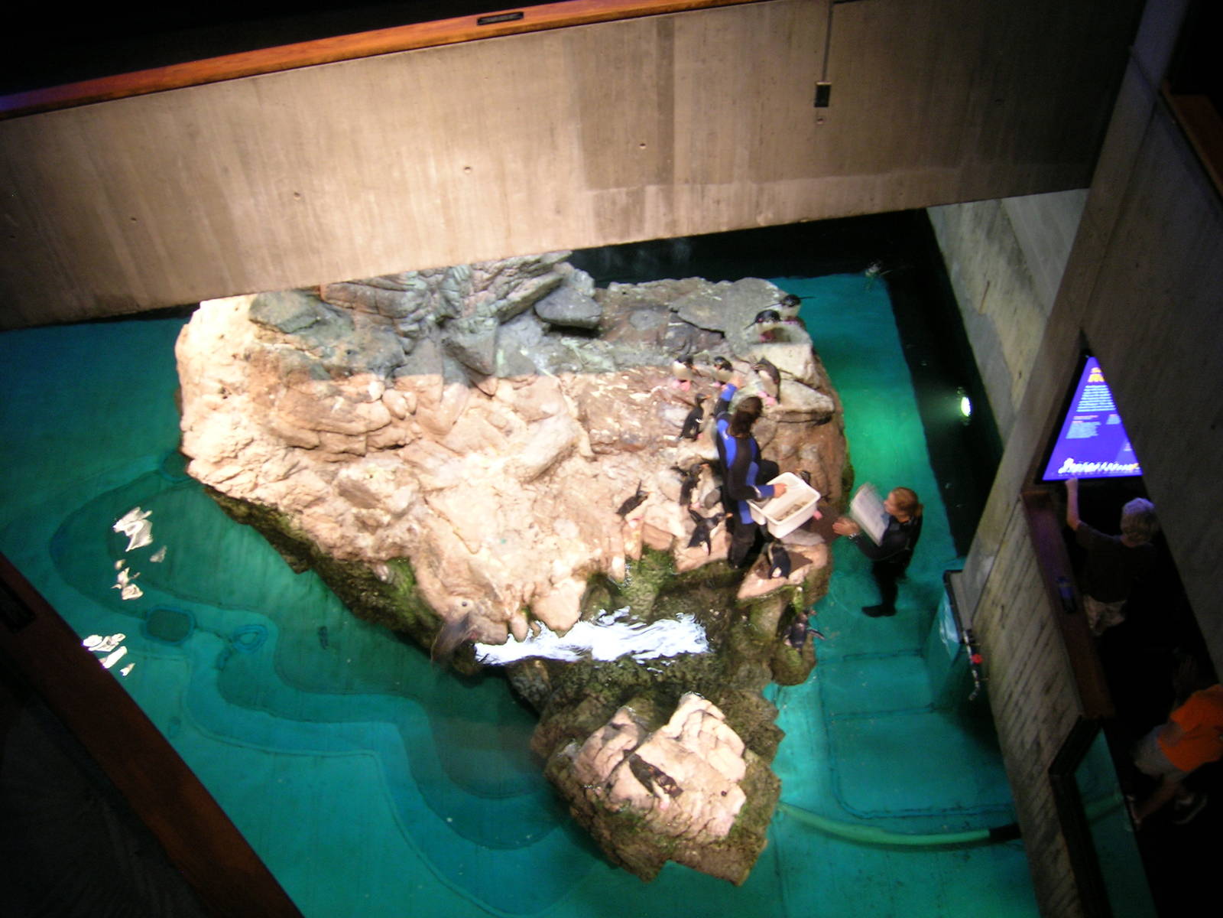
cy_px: 459
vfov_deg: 41.8
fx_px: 1201
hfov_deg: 54.0
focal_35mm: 34
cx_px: 612
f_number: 2.9
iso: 80
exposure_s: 1/3.8
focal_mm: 5.7
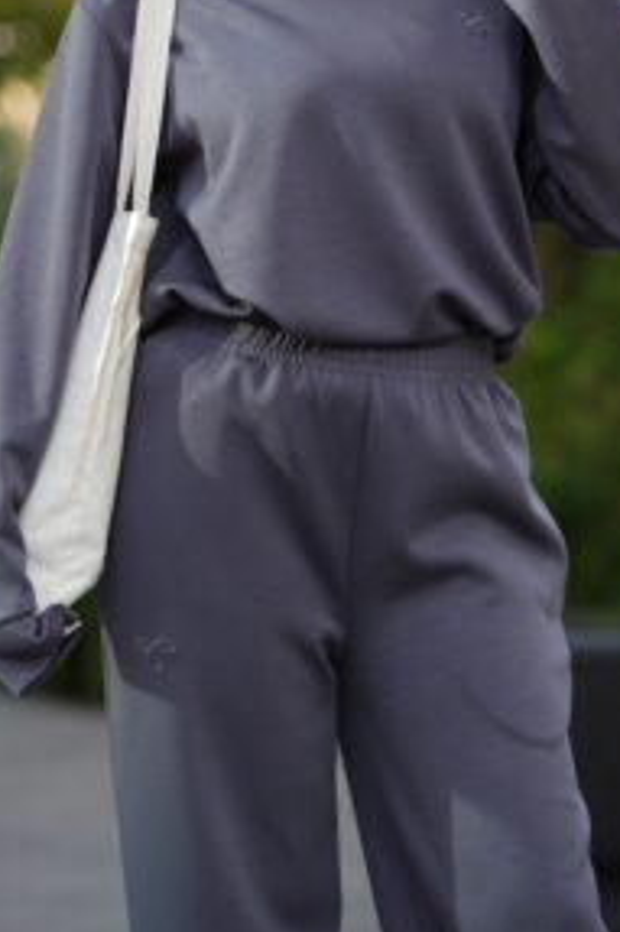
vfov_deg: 9.7
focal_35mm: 212
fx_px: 5483
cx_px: 325
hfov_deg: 6.5
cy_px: 247
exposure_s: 1/60
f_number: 3.5
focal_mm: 135
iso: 50
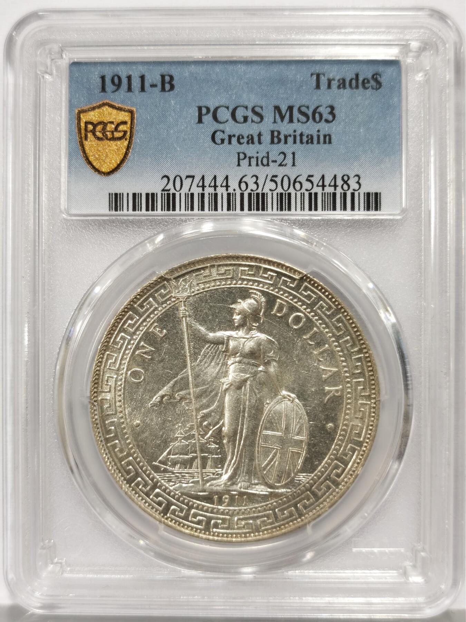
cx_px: 233
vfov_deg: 35.5
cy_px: 311
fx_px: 969
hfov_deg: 27.0
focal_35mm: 54
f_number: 16
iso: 125
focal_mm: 5.56
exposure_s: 1/100
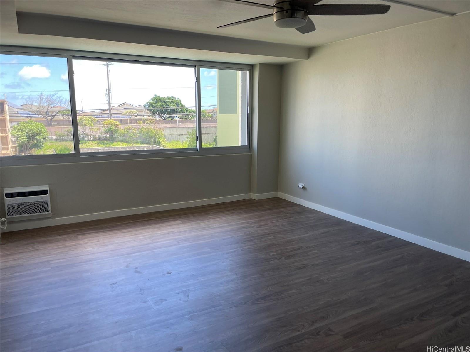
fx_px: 353
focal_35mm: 26
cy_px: 176
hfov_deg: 67.3
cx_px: 235
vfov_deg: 53.1
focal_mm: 4.2
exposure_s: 1/209
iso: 32
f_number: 1.6
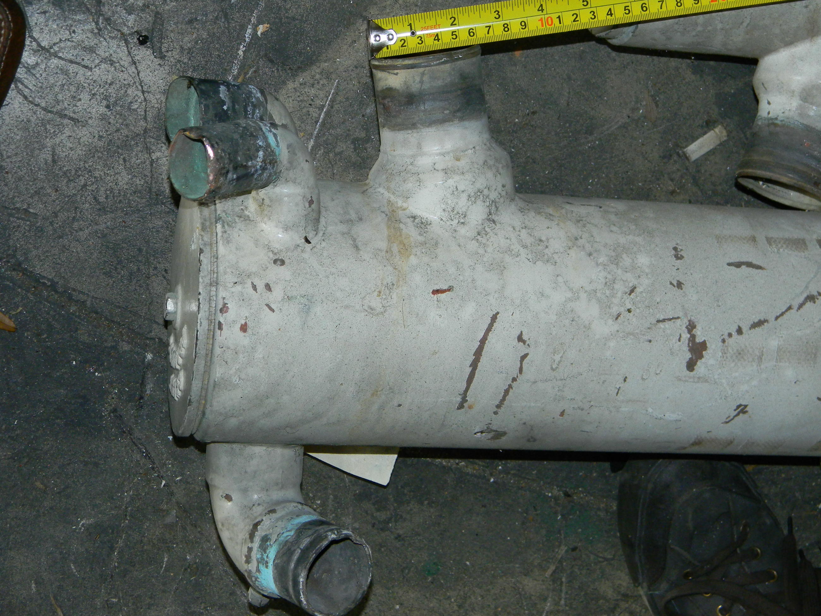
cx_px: 410
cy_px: 308
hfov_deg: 29.0
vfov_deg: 21.9
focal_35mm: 67
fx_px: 1589
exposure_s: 1/30
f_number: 4.3
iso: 200
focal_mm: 12.2
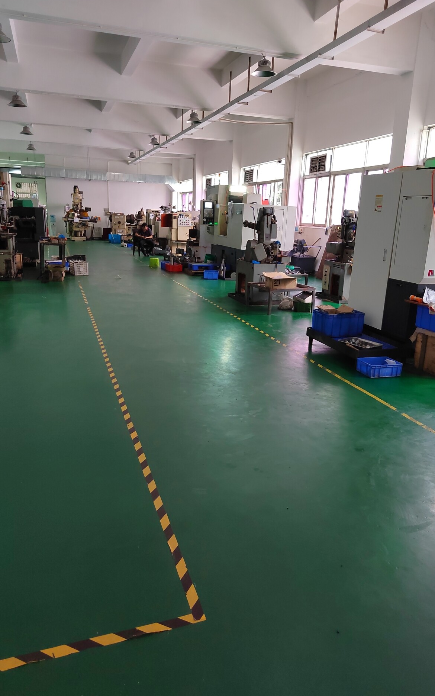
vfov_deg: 72.5
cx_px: 214
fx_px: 474
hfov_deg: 49.3
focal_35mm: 25
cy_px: 340
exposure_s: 1/50
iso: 2084
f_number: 1.9
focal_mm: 5.52
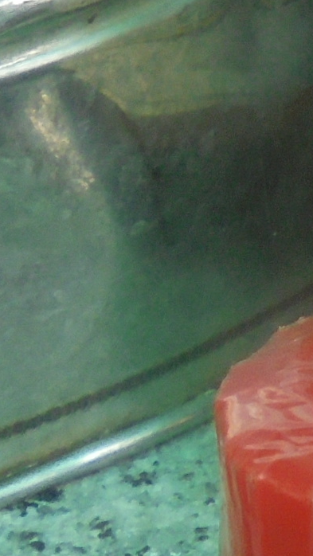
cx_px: 494
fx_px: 2182
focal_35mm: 148
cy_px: -416
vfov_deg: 13.2
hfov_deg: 8.0
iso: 100
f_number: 3.5
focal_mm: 4.6
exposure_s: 1/30
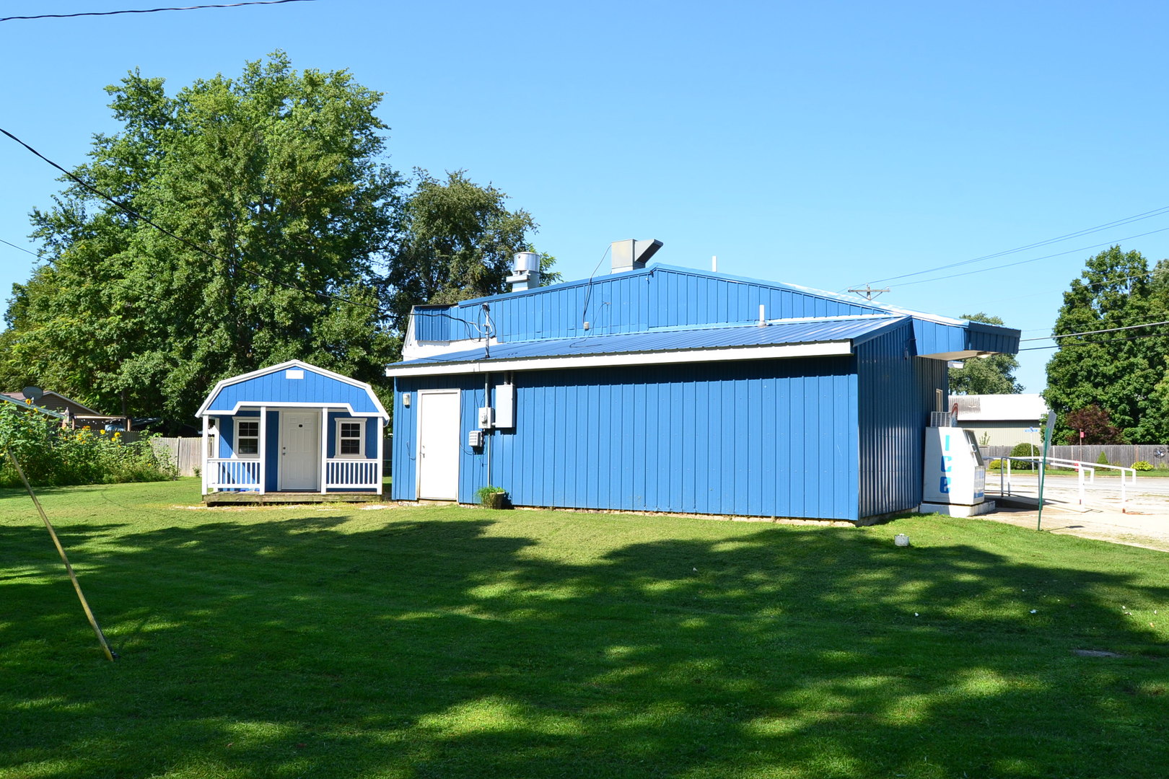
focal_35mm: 27
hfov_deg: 67.4
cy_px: 390
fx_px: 877
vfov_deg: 47.9
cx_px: 584
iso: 400
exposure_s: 1/320
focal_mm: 18
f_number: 10
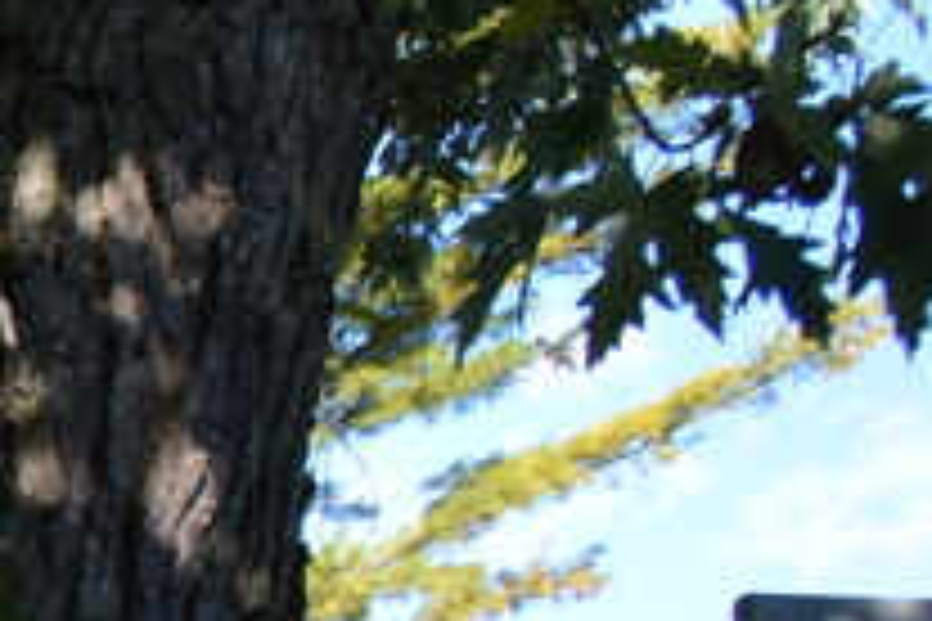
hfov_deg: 9.7
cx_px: -2152
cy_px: 2025
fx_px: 3650
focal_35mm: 141
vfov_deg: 8.0
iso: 200
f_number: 7.1
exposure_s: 1/200
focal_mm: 12
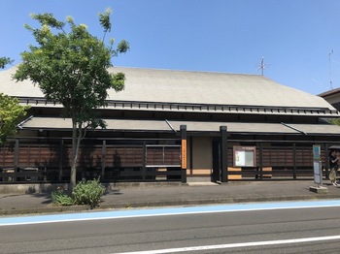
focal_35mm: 28
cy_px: 127
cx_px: 170
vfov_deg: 49.7
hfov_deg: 63.5
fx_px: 275
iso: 20
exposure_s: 1/2083
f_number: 1.8
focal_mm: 3.99
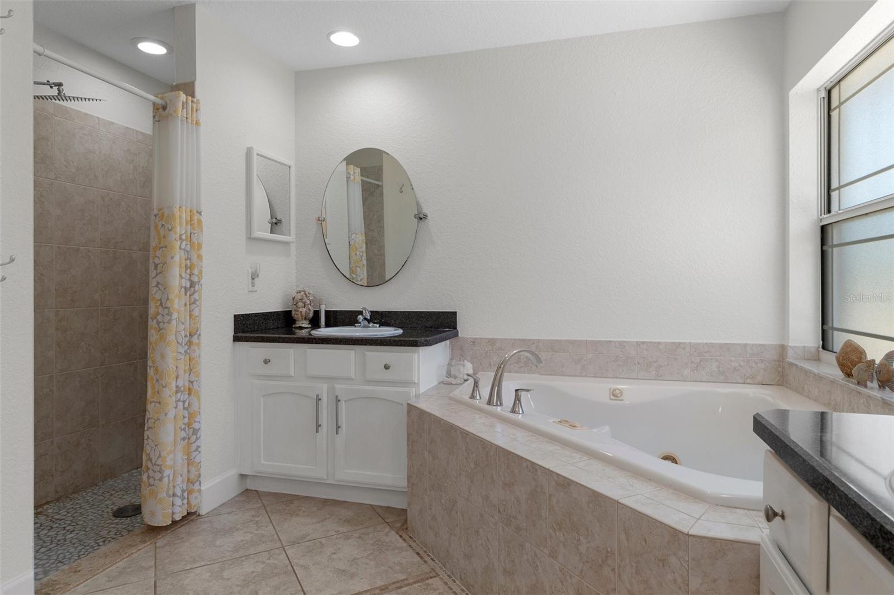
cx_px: 447
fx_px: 484
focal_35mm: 20
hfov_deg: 85.4
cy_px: 298
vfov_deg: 63.2
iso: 320
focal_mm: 13
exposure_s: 1/10
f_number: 8
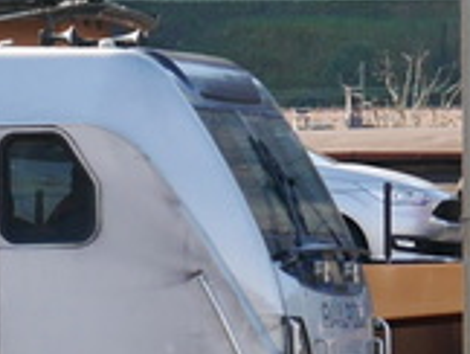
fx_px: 8458
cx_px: -867
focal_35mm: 622
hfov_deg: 3.1
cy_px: 276
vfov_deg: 2.4
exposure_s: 1/160
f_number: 6.3
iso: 160
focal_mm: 42
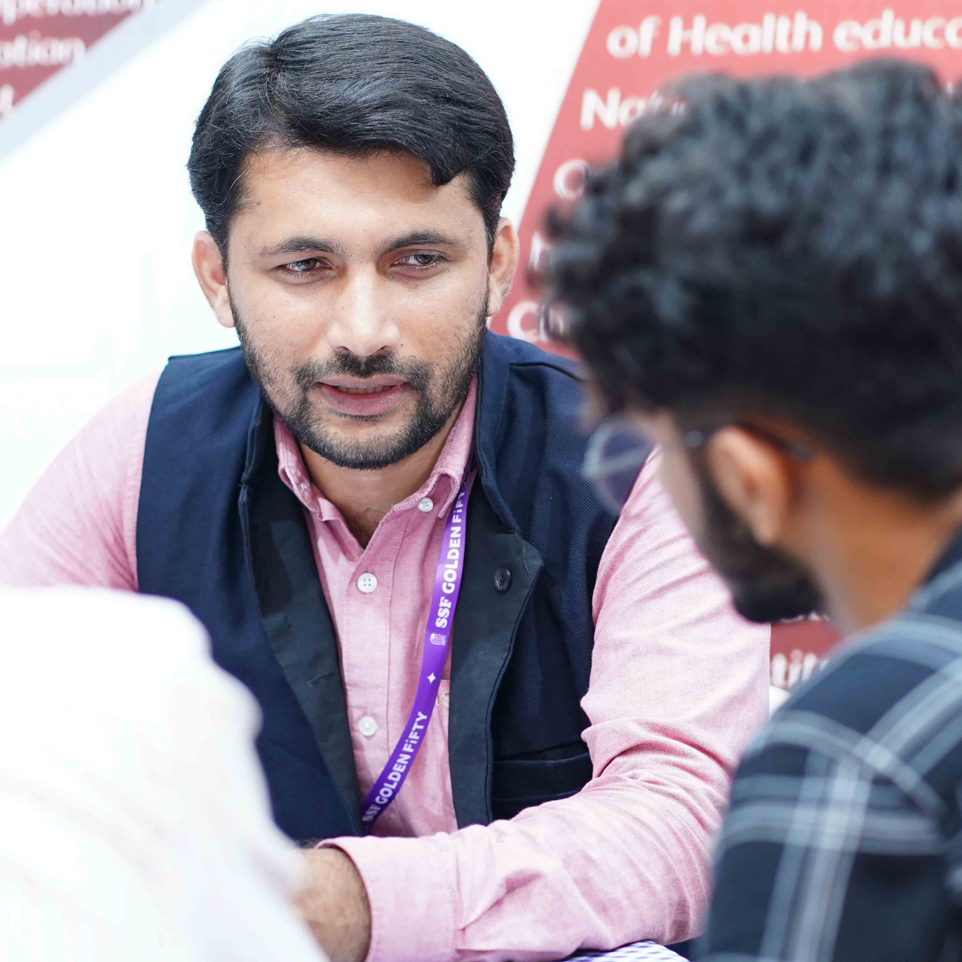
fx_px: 2830
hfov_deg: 19.3
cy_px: 478
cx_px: 406
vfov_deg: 19.3
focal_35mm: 90
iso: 2500
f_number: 4.5
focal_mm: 70
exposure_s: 1/100
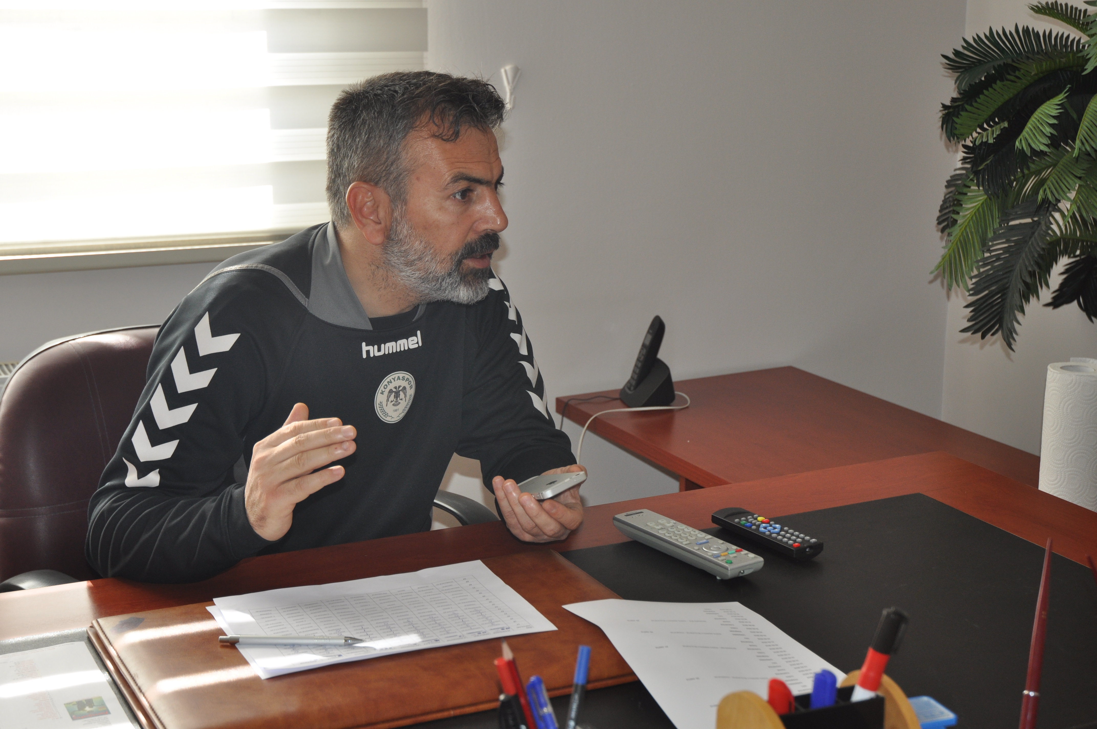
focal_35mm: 60
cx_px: 548
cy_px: 364
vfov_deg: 22.6
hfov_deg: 33.4
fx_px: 1826
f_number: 4.2
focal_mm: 40
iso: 400
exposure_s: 1/125
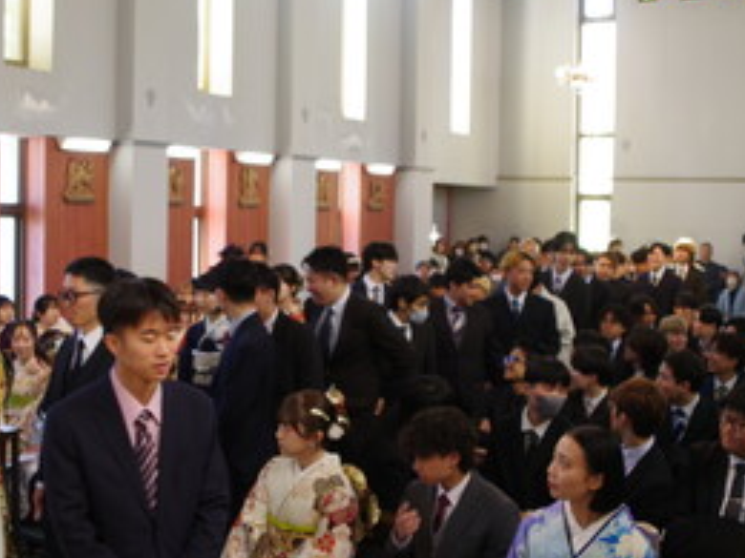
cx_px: 281
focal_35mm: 45
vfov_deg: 32.2
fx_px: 968
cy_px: 255
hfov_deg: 41.8
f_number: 3.5
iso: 400
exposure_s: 1/50
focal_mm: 18
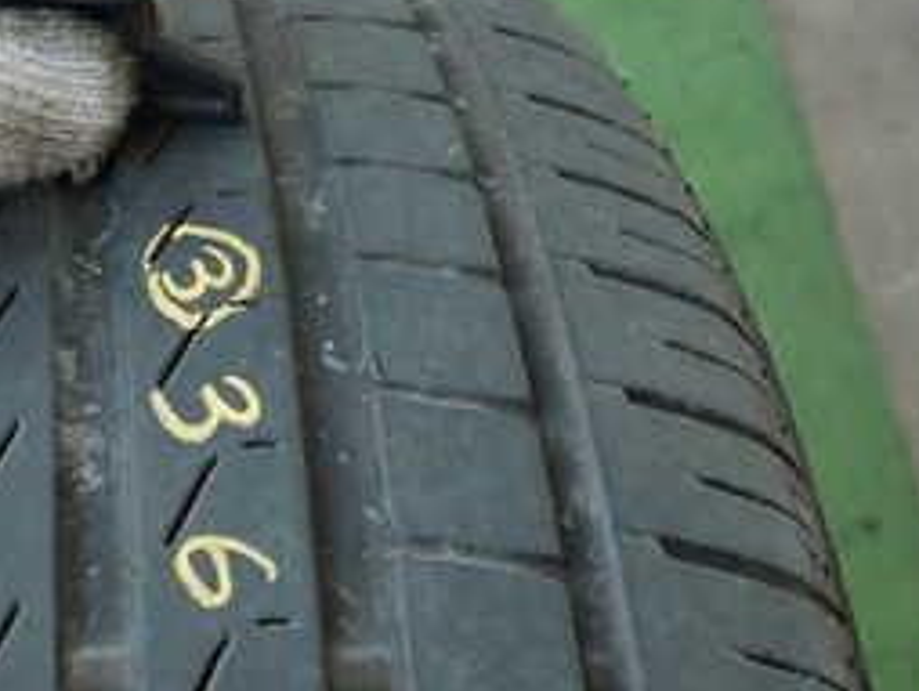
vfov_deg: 24.7
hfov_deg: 31.6
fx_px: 1568
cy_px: 470
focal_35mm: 59
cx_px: 145
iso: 100
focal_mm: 4.5
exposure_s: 1/60
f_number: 2
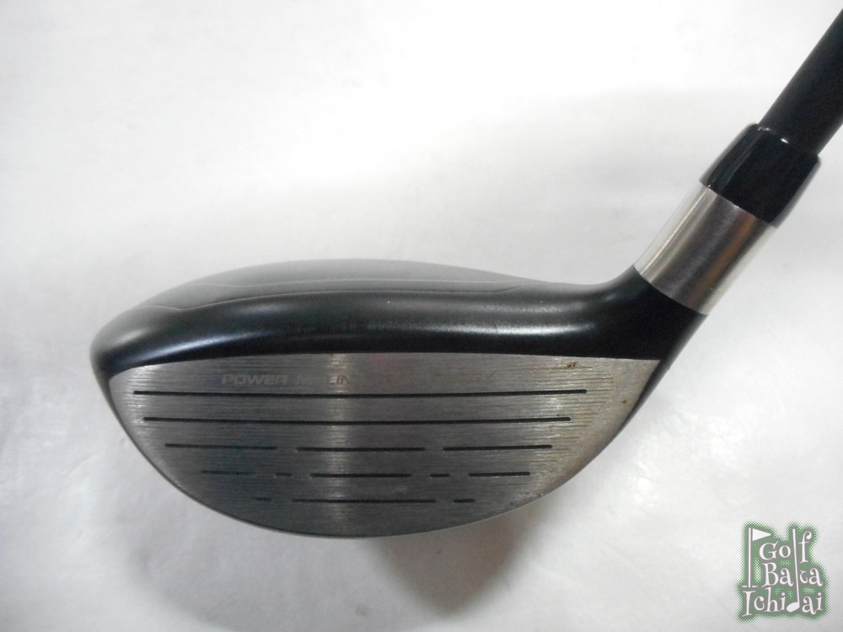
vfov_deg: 54.9
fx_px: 609
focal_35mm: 25
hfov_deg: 69.4
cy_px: 316
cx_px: 422
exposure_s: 1/60
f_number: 3.7
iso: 800
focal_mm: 4.5
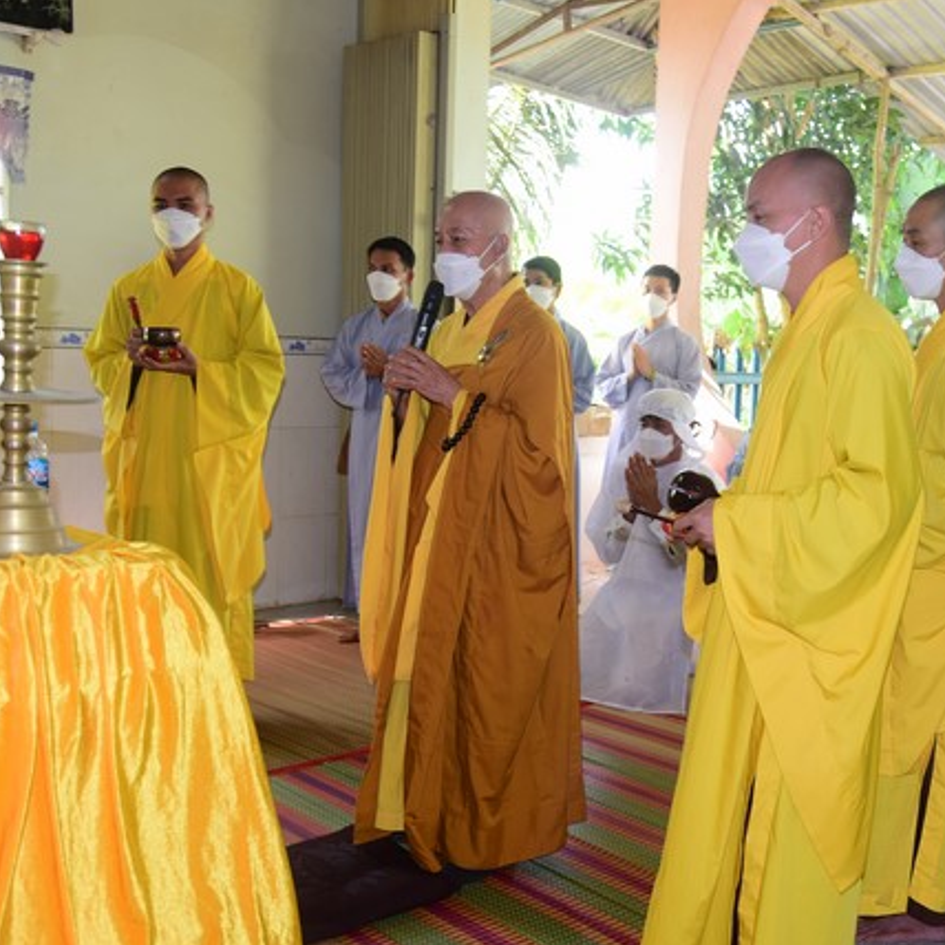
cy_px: 475
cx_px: 601
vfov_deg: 41.9
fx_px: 1235
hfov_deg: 41.5
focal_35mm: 40
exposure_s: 1/60
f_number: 4
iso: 500
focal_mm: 31
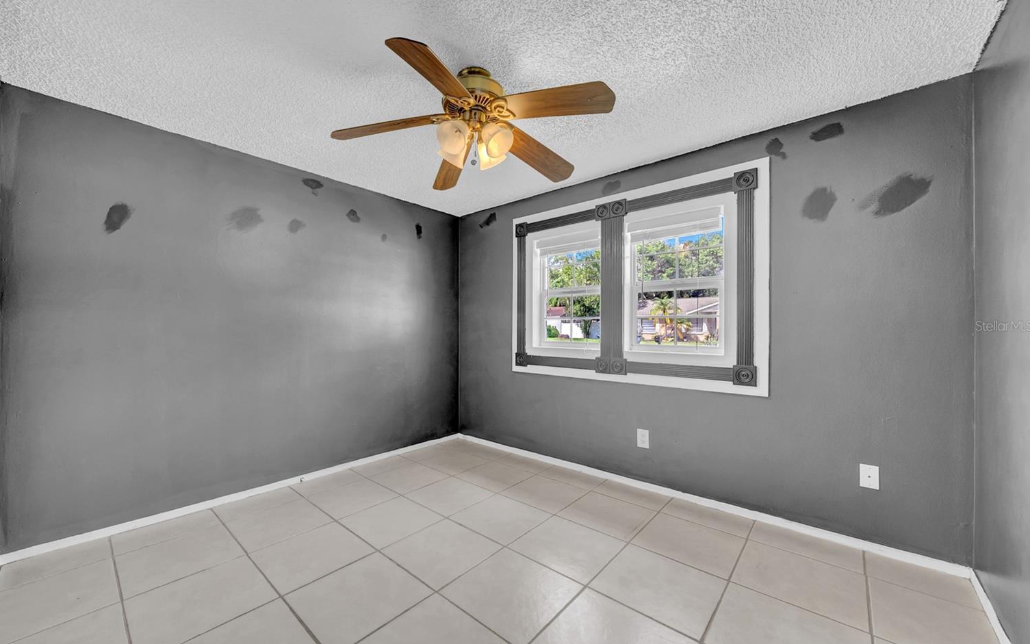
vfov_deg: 82.8
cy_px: 325
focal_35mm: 13
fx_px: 365
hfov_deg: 109.3
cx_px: 489
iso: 800
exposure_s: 1/60
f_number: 7.1
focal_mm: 12
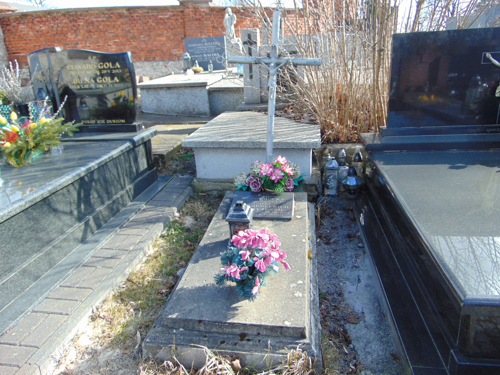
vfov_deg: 54.9
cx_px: 250
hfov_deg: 69.4
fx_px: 361
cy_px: 188
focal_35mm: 25
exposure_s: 1/250
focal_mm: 4.5
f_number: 3
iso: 80
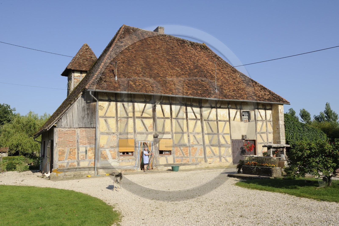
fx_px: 292
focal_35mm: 31
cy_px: 113
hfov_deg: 60.3
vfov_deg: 42.3
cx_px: 170
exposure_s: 1/160
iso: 200
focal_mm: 31
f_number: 14
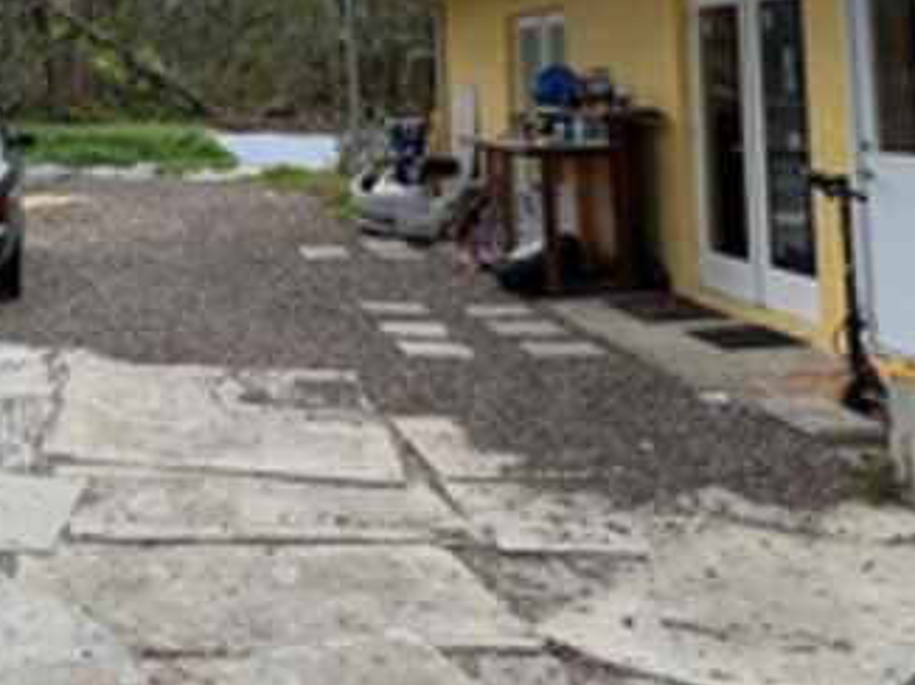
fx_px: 1453
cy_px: -73
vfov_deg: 24.7
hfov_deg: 31.4
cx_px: -65
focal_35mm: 55
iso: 40
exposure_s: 1/476
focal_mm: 2.22
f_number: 2.2
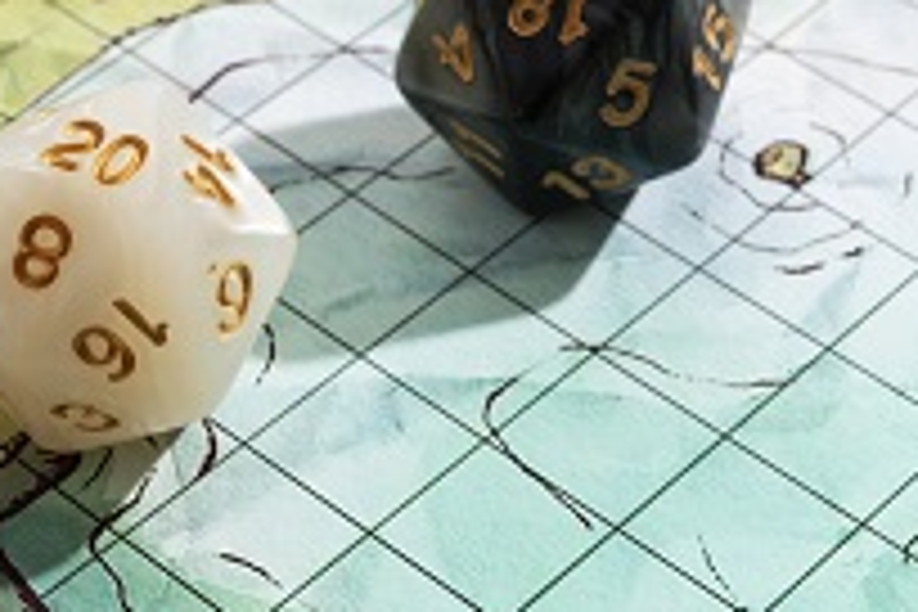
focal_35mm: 130
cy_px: 20
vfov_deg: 10.5
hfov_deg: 15.7
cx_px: 346
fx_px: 3315
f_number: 10
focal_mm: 35
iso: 125
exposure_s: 1/100
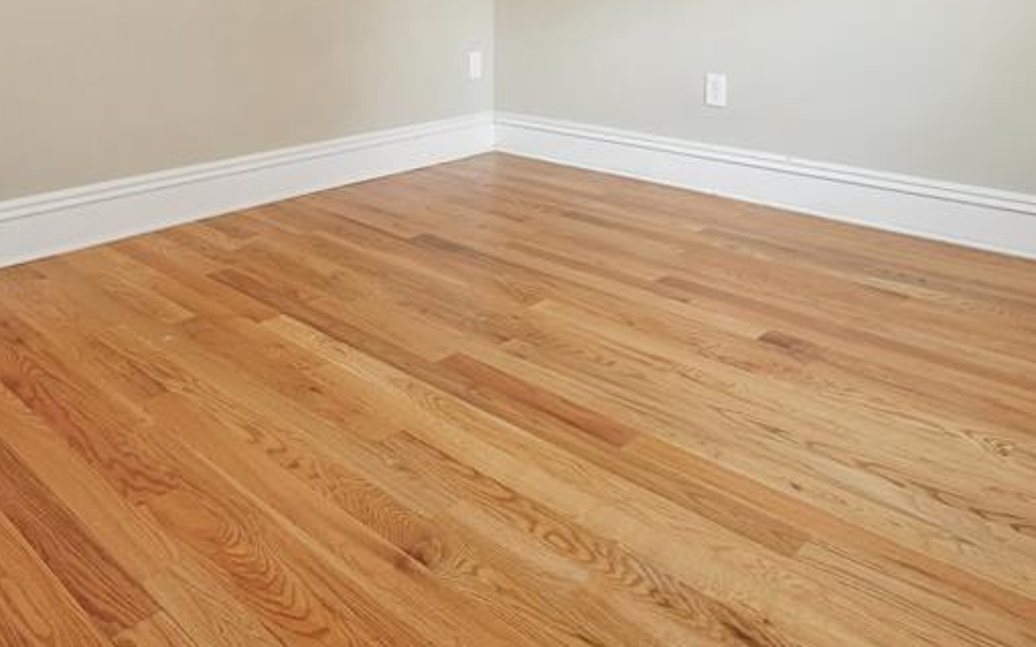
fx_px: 1383
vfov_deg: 25.2
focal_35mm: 49
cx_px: 377
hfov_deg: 40.7
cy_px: 16
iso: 2500
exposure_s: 1/25
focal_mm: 24
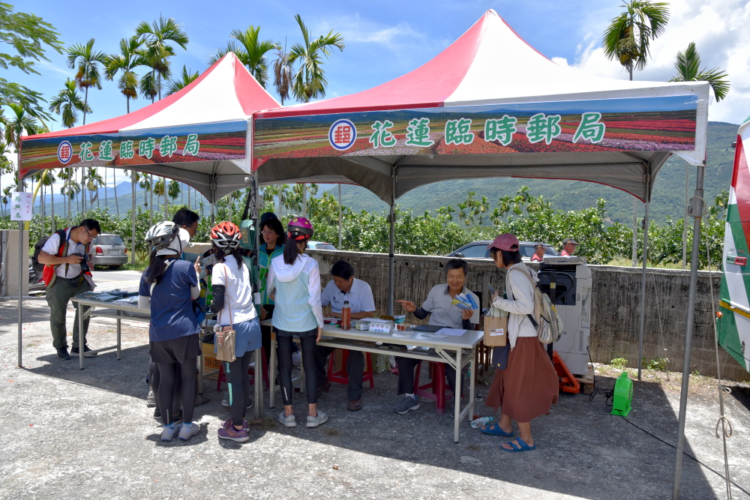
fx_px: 500
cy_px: 250
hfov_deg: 73.7
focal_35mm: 24
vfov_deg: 53.1
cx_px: 375
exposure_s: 1/250
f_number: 8
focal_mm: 24
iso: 200
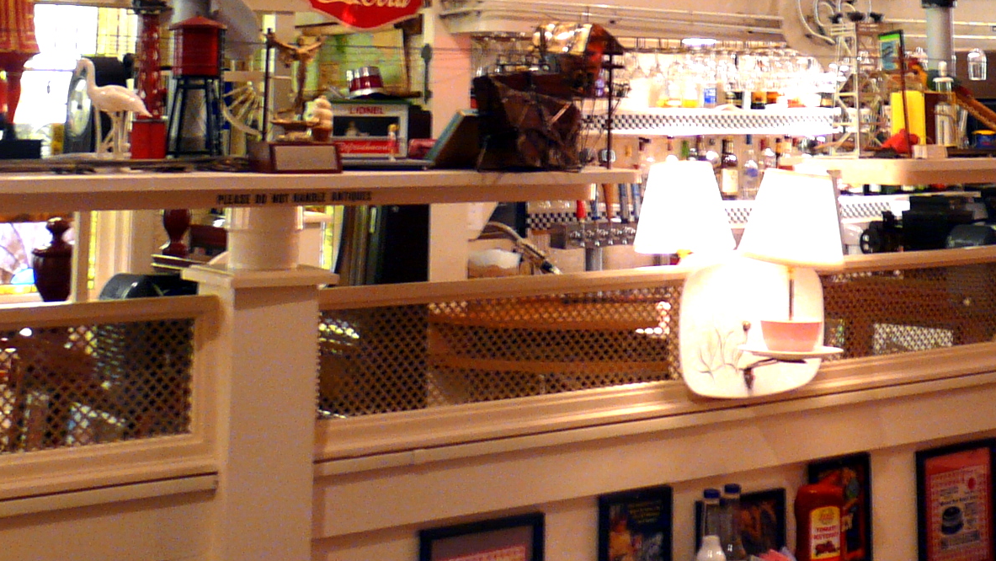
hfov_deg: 31.6
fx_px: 1743
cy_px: -226
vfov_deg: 16.9
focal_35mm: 66
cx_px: 658
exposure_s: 1/10
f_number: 2.8
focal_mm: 4.6
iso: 100
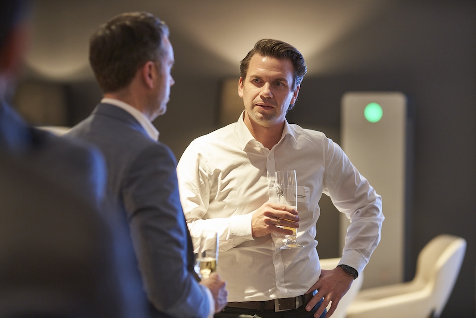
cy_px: 159
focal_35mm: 135
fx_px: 1785
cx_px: 238
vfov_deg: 10.2
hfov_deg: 15.2
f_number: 2.8
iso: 2500
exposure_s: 1/200
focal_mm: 135
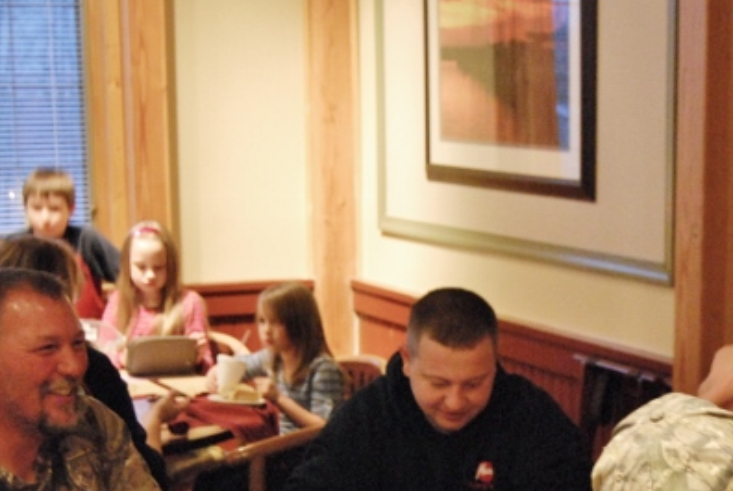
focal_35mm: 91
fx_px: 1855
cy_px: 461
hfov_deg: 22.2
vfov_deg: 14.9
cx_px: 509
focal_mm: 30
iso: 1600
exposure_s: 1/25
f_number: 4.2
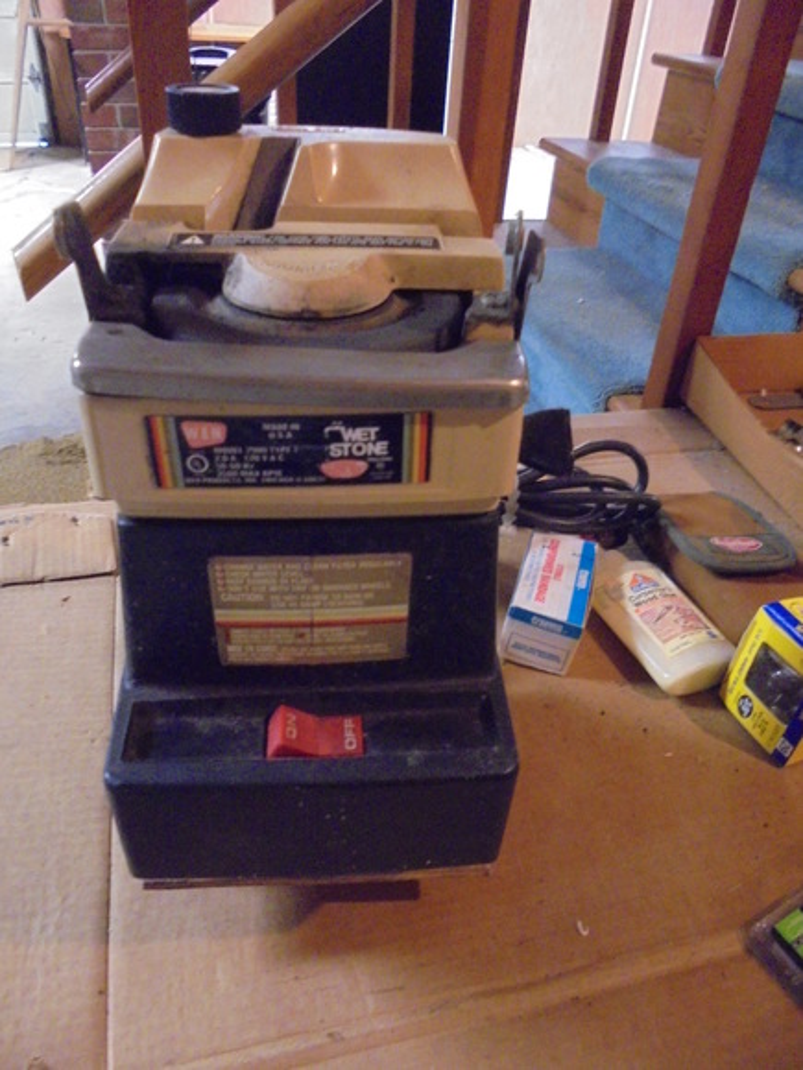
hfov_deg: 53.1
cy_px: 535
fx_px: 804
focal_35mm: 26
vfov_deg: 67.3
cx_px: 402
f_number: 3.5
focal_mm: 4.6
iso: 800
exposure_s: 1/13
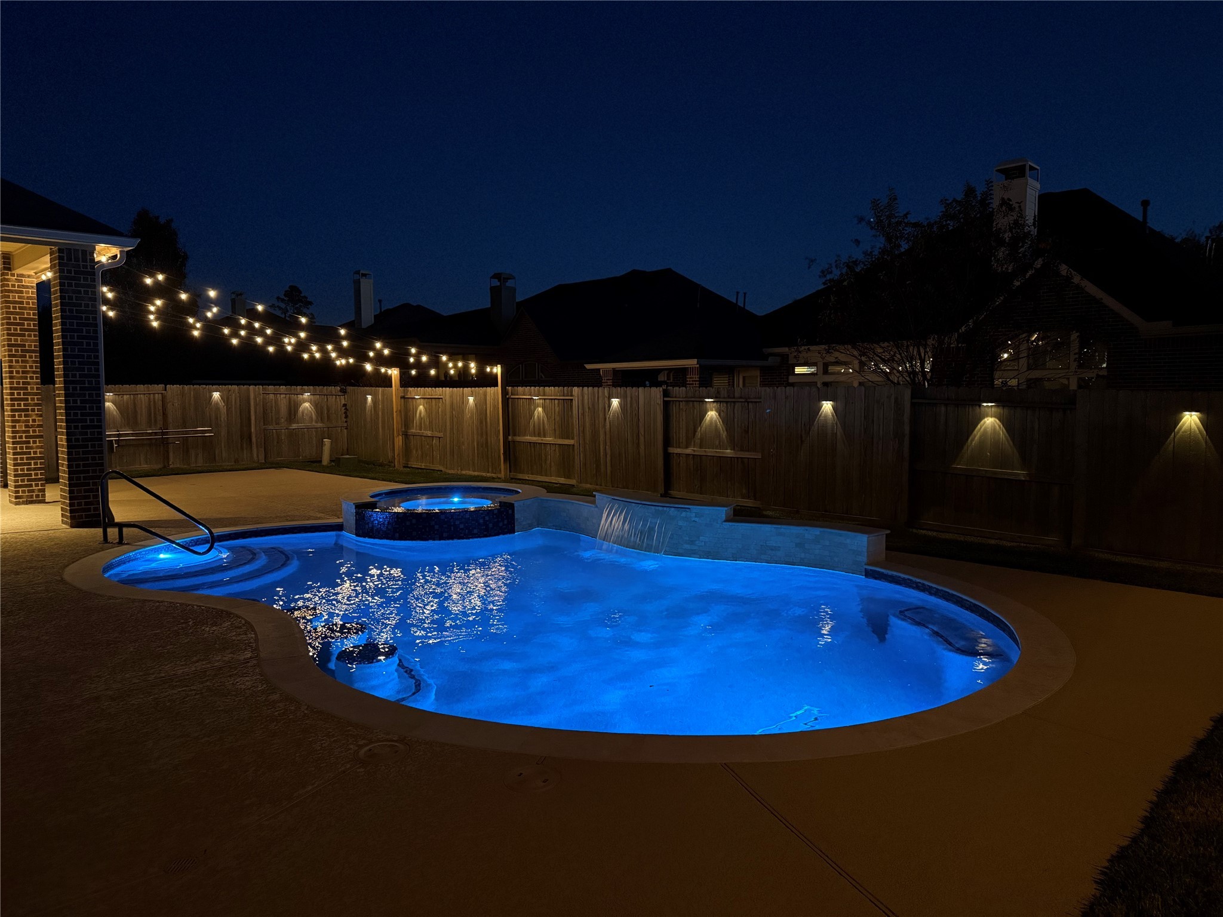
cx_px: 612
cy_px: 458
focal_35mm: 24
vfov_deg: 56.8
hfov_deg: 71.6
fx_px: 848
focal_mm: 6.76
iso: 1600
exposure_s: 1/30
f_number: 1.78
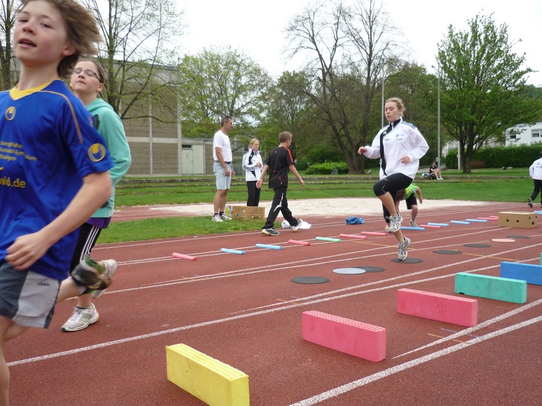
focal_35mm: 33
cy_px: 203
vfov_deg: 42.9
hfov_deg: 55.4
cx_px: 271
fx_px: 517
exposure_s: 1/320
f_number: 2.8
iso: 100
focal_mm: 5.5
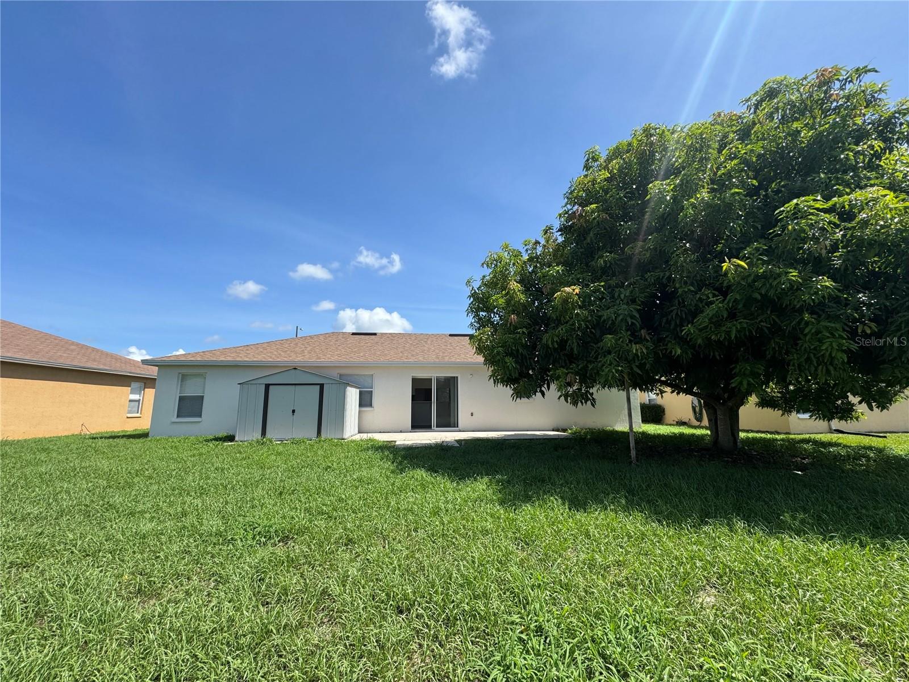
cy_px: 341
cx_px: 454
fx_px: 368
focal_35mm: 14
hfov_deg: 102.1
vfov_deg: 85.7
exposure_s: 1/1477
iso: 50
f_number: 2.2
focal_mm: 2.22
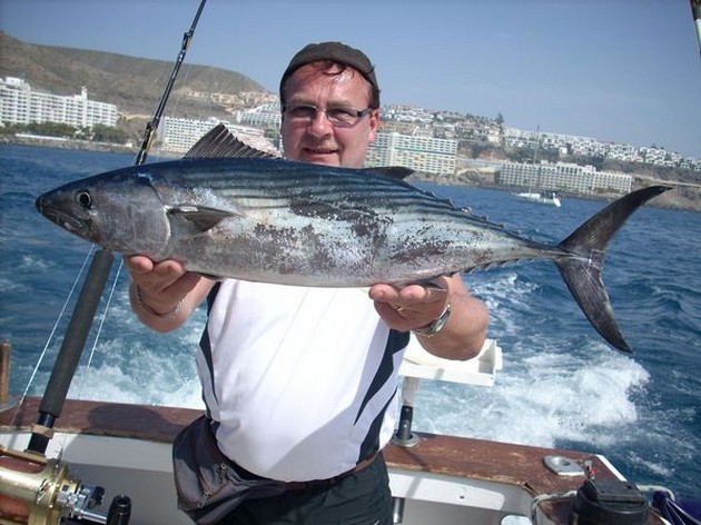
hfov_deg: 50.2
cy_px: 262
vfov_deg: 38.6
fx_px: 749
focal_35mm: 37
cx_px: 350
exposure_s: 1/297
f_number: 5.6
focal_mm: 6.2
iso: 64
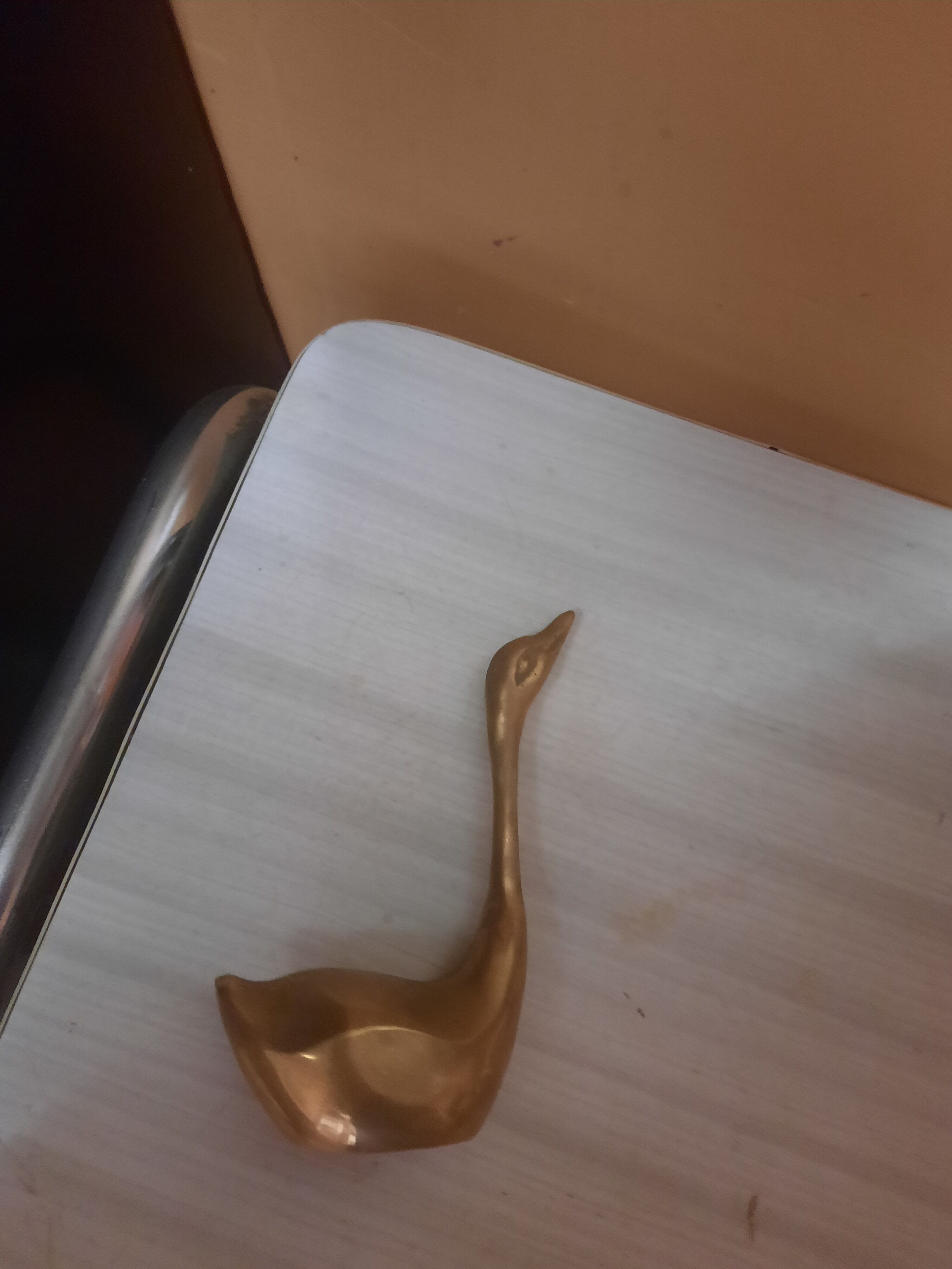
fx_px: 917
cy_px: 634
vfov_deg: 69.4
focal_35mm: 25
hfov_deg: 54.9
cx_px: 476
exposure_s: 1/25
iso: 800
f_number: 2
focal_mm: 4.6
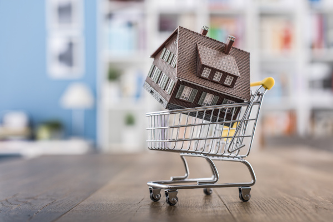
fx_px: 462
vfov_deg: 27.0
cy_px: 111
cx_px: 166
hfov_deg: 39.6
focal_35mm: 50
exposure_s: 1/125
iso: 100
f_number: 3.2
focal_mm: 50
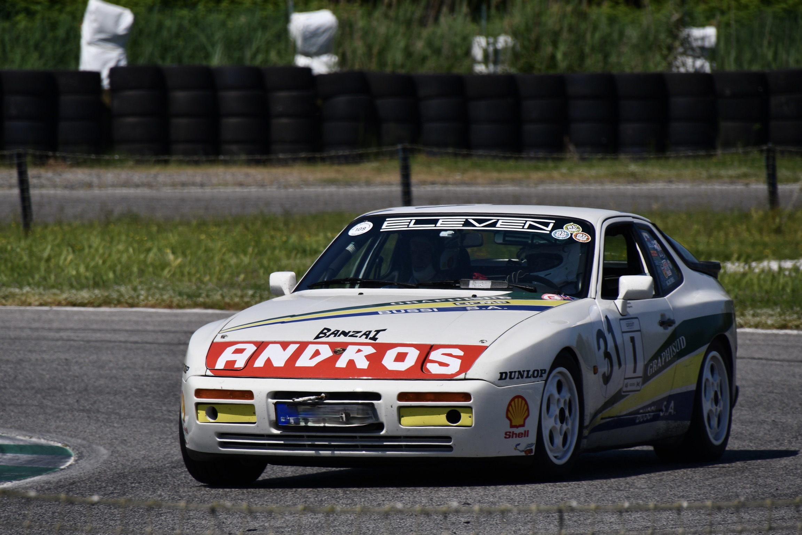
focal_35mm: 600
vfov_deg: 2.3
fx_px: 13366
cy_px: 268
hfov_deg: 3.4
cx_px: 401
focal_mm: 400
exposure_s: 1/640
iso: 100
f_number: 9
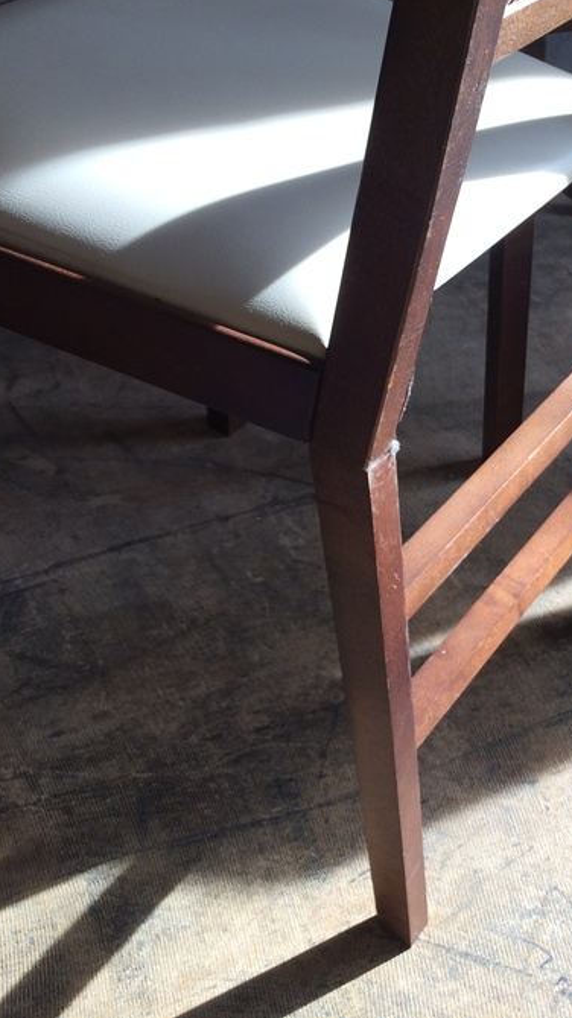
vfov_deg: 46.4
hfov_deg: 26.5
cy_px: 507
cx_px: 475
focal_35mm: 44
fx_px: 1187
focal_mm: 4.12
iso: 32
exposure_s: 1/204
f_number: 2.2
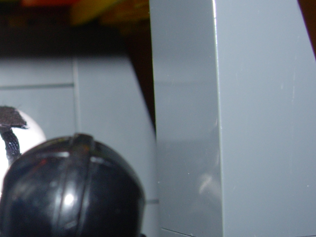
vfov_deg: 18.7
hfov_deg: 24.1
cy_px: 186
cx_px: 16
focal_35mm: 78
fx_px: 712
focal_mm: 7.8
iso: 79
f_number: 4.8
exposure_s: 1/64
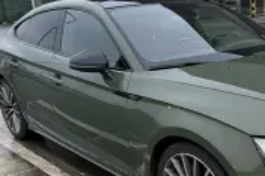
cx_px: 226
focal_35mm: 51
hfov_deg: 37.0
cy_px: 128
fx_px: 375
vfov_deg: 26.2
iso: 500
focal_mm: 6.76
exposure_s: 1/54
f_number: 1.78
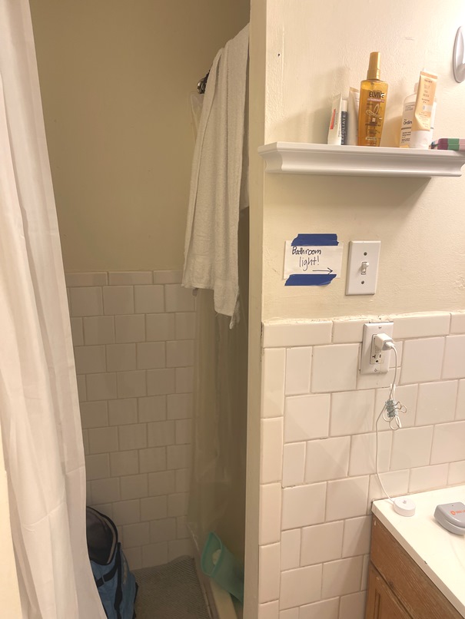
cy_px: 310
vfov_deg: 69.4
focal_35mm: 25
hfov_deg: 54.9
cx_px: 232
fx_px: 448
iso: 125
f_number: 1.6
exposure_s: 1/120
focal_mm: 5.1
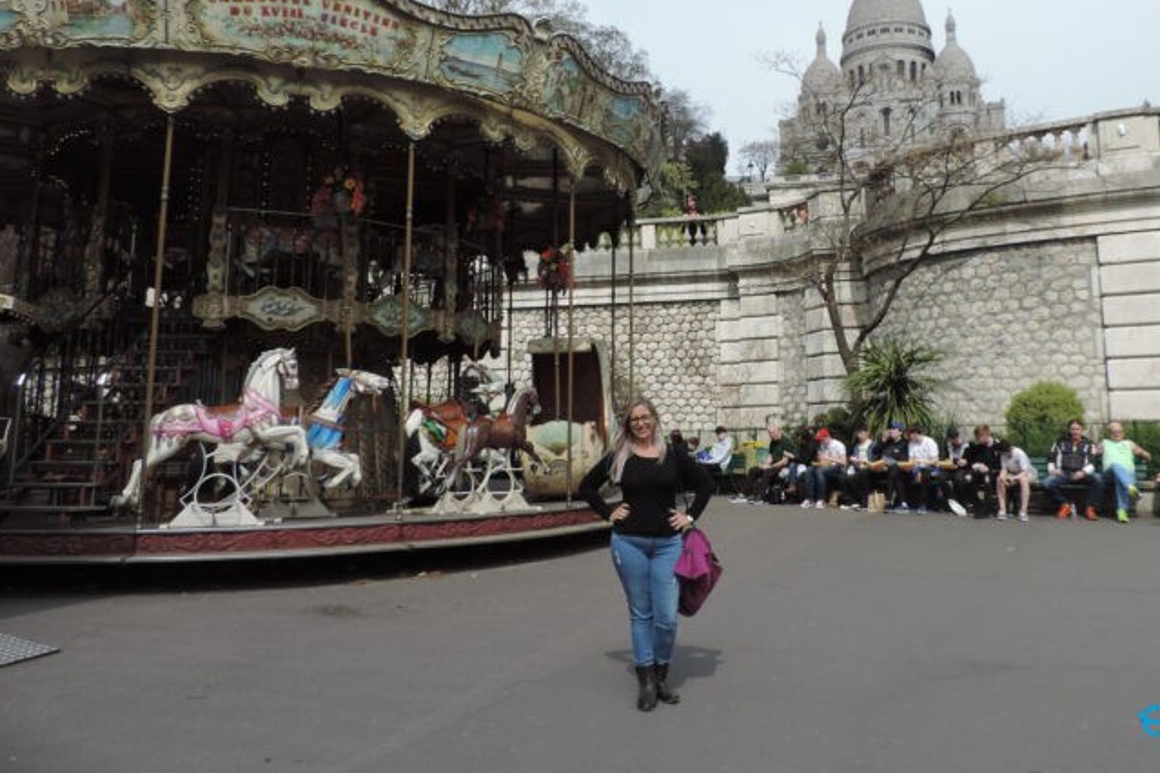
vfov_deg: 43.1
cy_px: 267
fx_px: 967
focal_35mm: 30
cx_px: 684
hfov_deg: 61.5
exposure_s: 1/1250
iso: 80
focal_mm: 4.3
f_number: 3
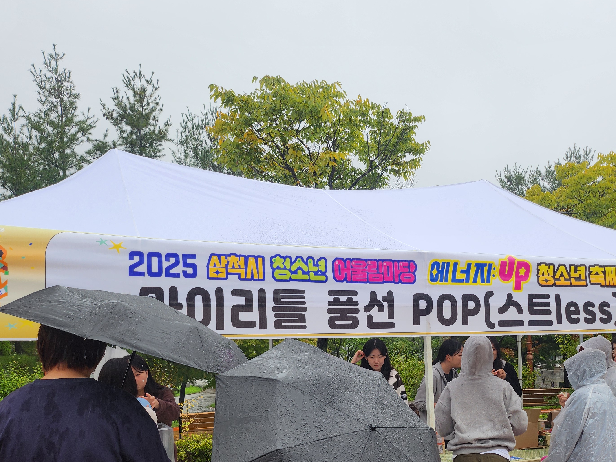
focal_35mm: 35
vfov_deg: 40.0
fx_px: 623
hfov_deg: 52.4
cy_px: 320
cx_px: 352
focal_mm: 5
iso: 50
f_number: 1.8
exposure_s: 1/255
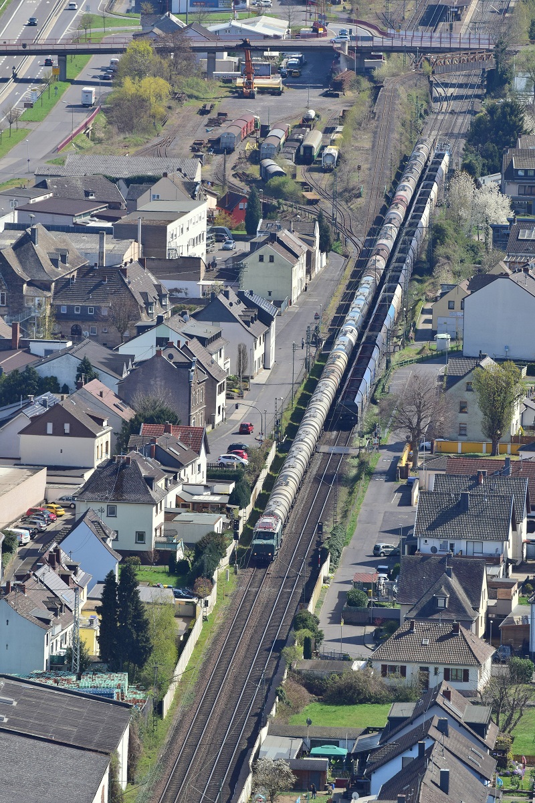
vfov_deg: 6.2
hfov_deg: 4.2
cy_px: 402
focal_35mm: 330
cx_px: 268
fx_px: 7356
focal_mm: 220
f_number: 8
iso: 250
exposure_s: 1/640
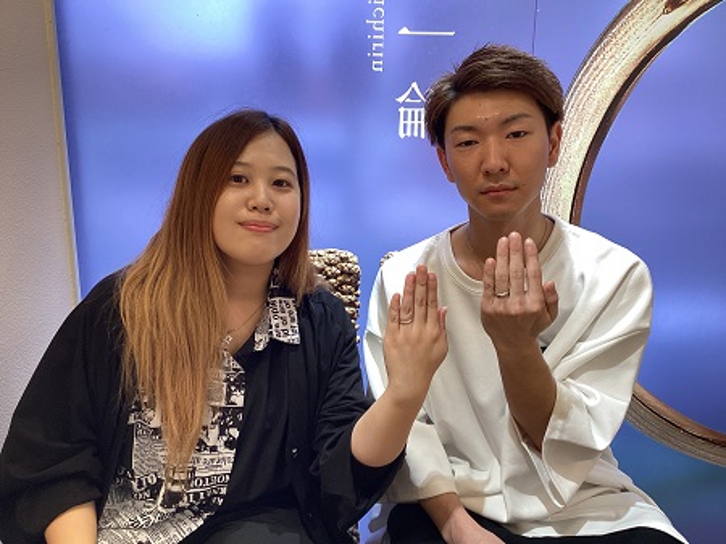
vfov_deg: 45.4
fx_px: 650
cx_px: 363
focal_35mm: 31
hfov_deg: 58.4
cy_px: 272
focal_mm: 3.3
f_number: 2.4
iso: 80
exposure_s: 1/60
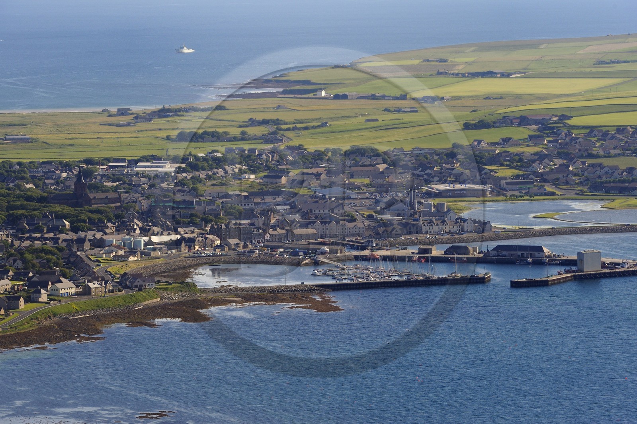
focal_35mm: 200
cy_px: 212
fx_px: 3538
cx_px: 318
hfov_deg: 10.3
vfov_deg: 6.9
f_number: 9
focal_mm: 200
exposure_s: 1/800
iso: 400
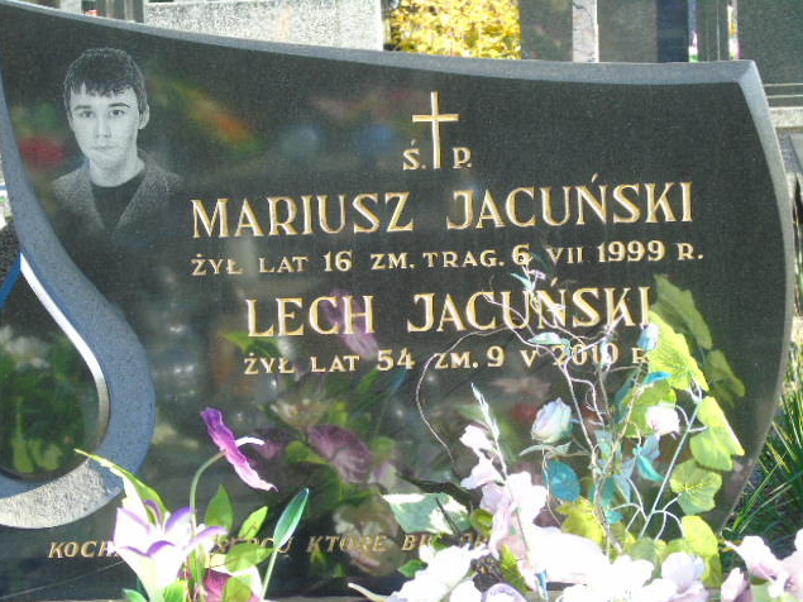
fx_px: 2899
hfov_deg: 15.8
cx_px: 400
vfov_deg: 11.9
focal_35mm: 125
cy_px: 302
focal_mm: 22
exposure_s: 1/80
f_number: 4.6
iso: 80
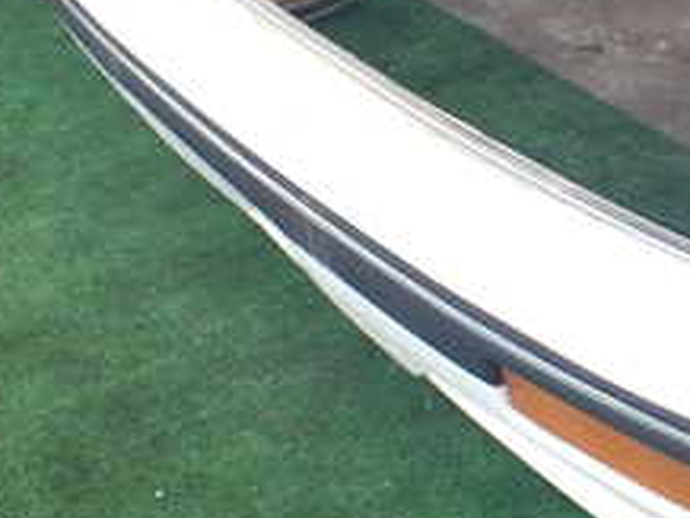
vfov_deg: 17.8
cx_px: 703
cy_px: 261
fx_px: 1655
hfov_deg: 22.6
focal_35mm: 83
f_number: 3.2
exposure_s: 1/200
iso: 100
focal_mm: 5.4
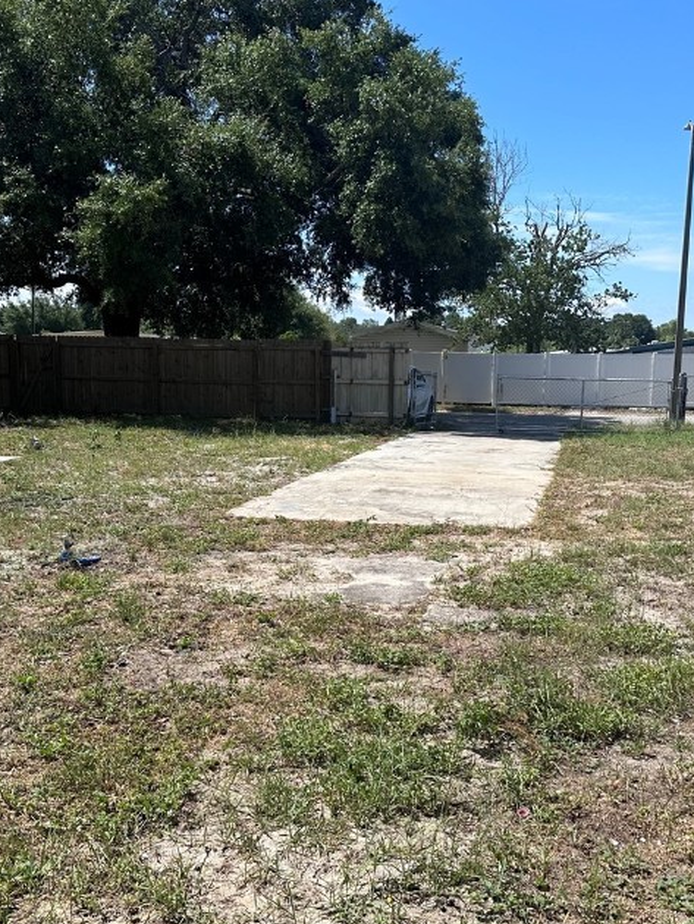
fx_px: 1042
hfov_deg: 36.8
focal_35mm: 39
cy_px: 491
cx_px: 370
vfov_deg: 47.8
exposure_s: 1/3472
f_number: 1.78
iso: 80
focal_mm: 6.86
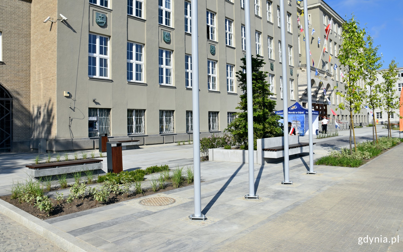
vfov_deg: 46.7
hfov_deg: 69.3
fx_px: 291
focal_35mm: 27
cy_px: 115
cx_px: 205
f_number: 8
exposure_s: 1/500
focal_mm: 17
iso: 180
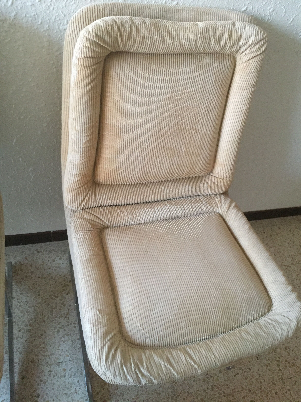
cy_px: 201
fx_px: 336
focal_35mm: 29
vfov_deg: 61.7
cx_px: 150
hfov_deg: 48.2
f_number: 2.2
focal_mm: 4.15
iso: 250
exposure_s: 1/25
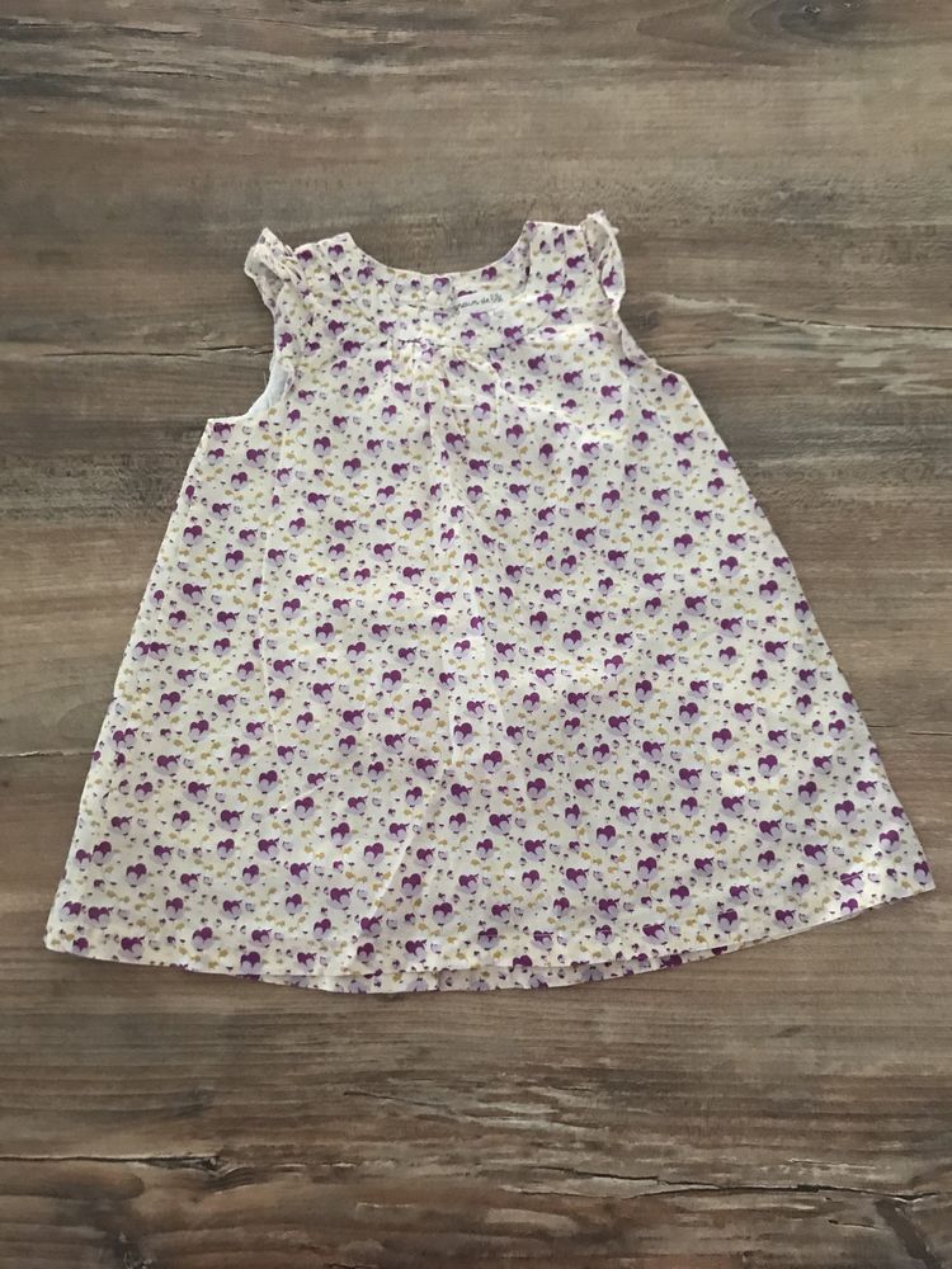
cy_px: 634
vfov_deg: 63.4
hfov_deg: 49.7
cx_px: 476
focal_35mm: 28
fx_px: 1027
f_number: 1.8
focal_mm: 3.99
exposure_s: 1/8
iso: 100
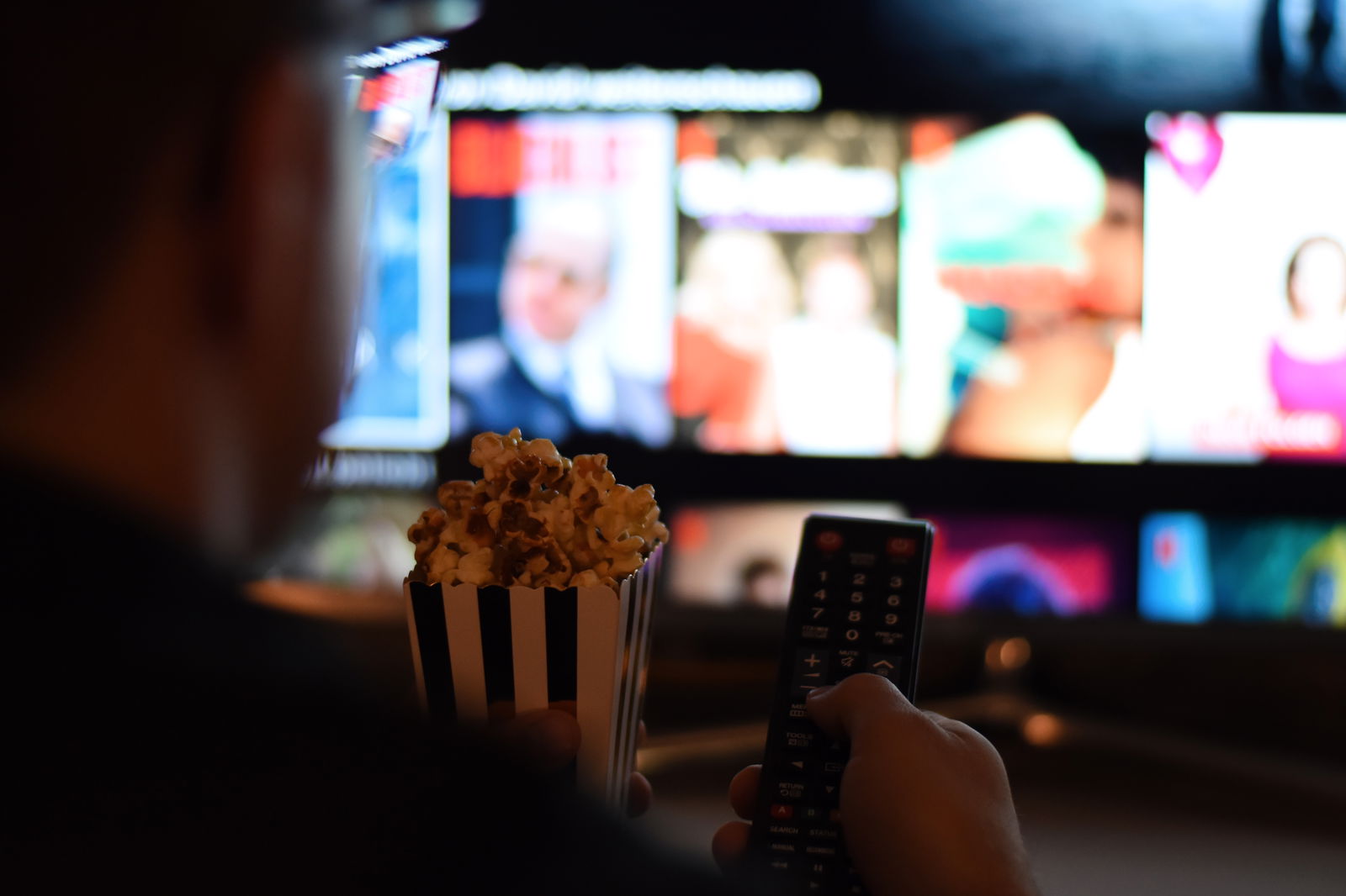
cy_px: 448
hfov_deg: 27.0
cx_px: 673
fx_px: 2803
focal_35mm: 75
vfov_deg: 18.2
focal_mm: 50
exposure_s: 1/125
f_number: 1.8
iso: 800
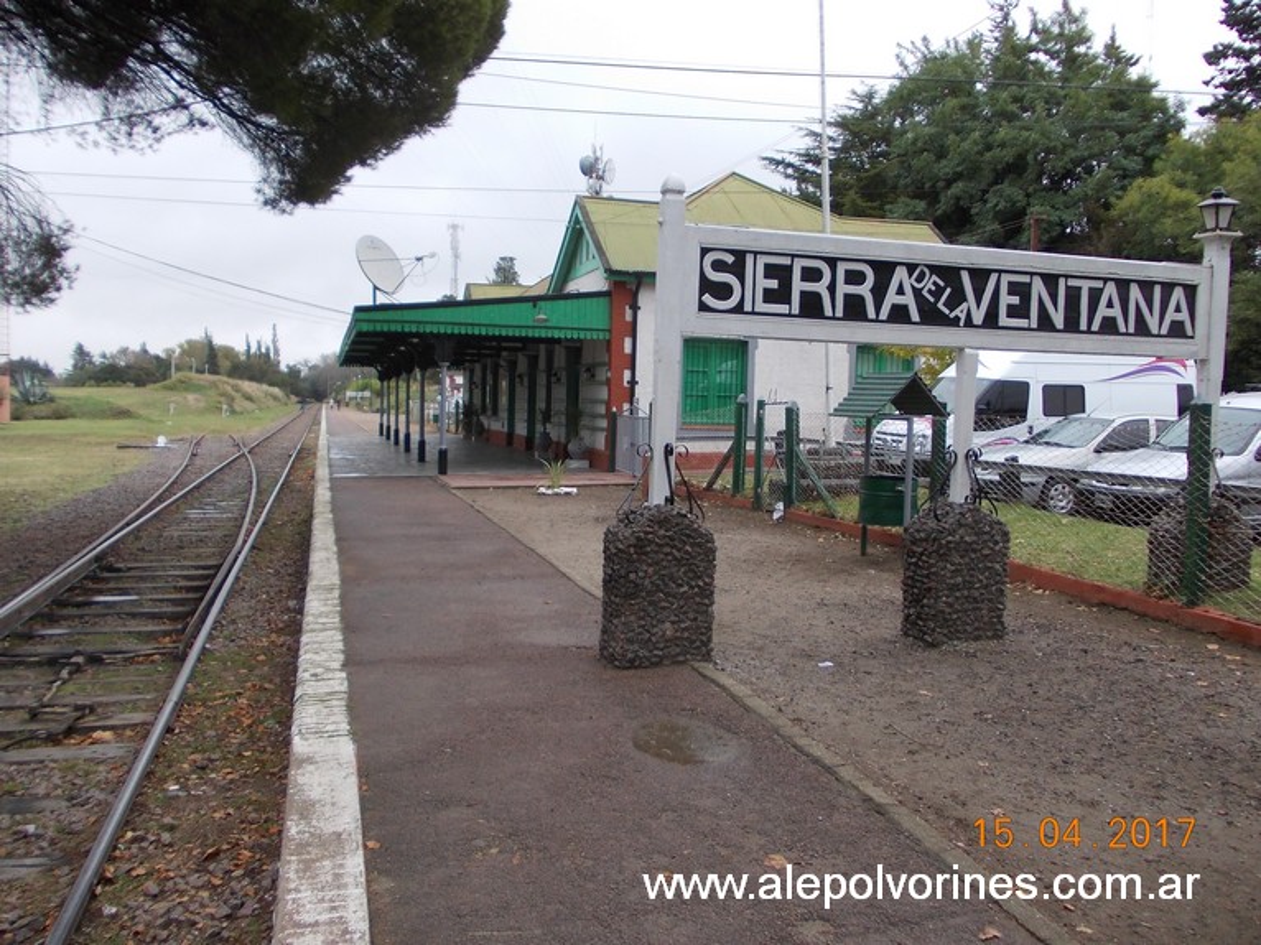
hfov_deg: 63.5
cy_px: 472
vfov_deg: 49.7
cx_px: 630
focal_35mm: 28
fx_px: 1020
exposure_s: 1/200
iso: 80
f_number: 2.7
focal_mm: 4
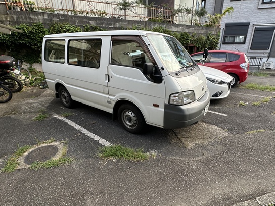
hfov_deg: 87.6
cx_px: 149
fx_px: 143
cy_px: 106
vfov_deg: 71.6
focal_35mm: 18
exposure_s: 1/99
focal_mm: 2.22
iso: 64
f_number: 2.2
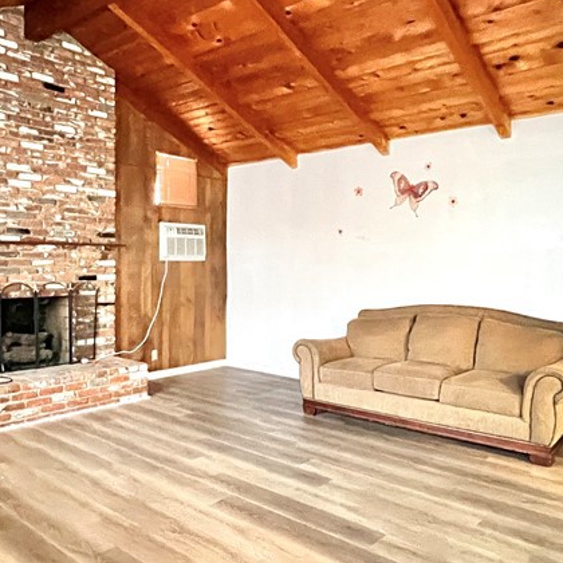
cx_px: 276
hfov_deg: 57.3
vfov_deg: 57.3
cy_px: 275
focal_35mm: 28
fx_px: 515
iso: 2000
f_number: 1.8
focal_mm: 1.57
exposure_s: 1/30
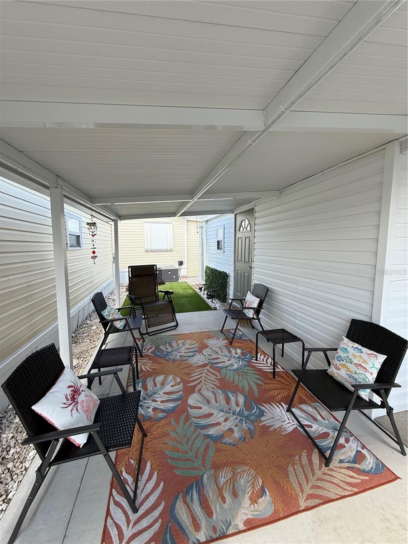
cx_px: 204
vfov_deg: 102.1
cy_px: 272
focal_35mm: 14
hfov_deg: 85.7
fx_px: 220
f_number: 2.2
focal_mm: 2.22
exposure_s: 1/400
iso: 64
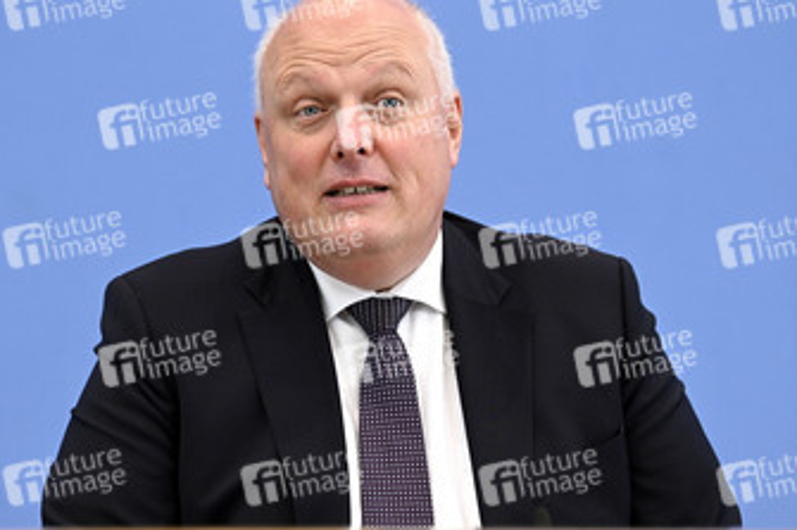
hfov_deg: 16.0
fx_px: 2832
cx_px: 334
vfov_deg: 10.7
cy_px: 299
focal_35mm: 128
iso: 2000
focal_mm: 95
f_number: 4
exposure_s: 1/800
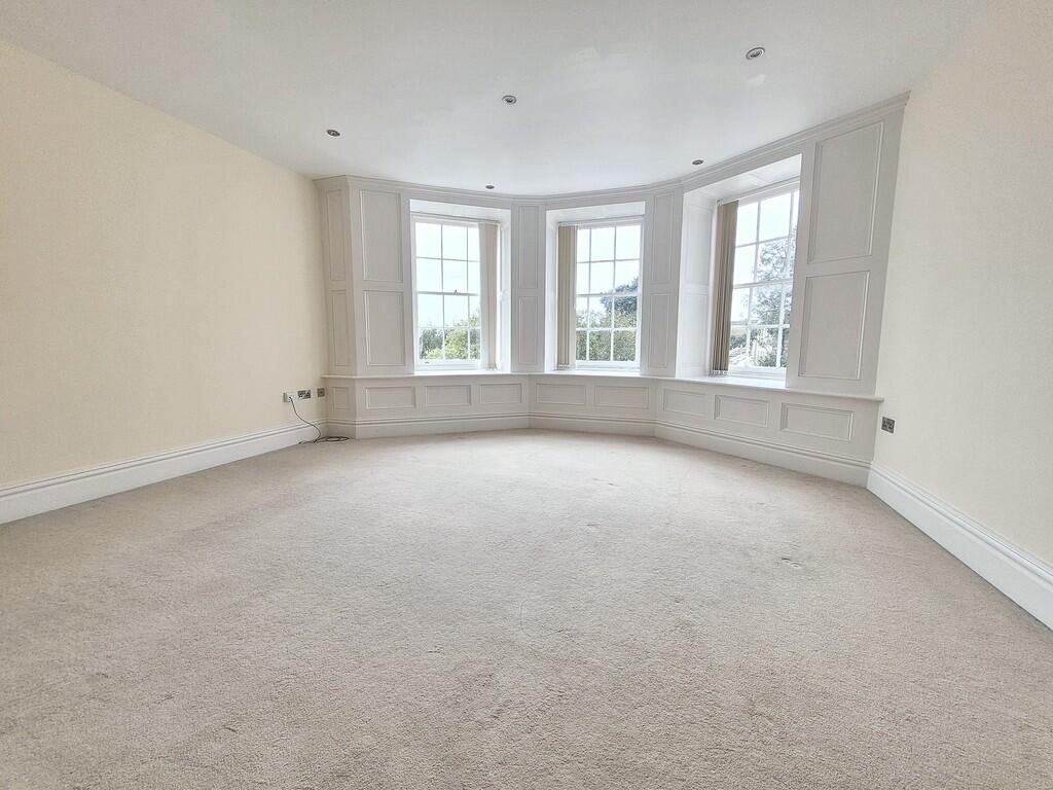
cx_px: 526
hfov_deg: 106.2
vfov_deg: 89.9
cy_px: 395
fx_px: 395
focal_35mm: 13
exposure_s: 1/313
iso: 50
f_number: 2.2
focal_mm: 1.7
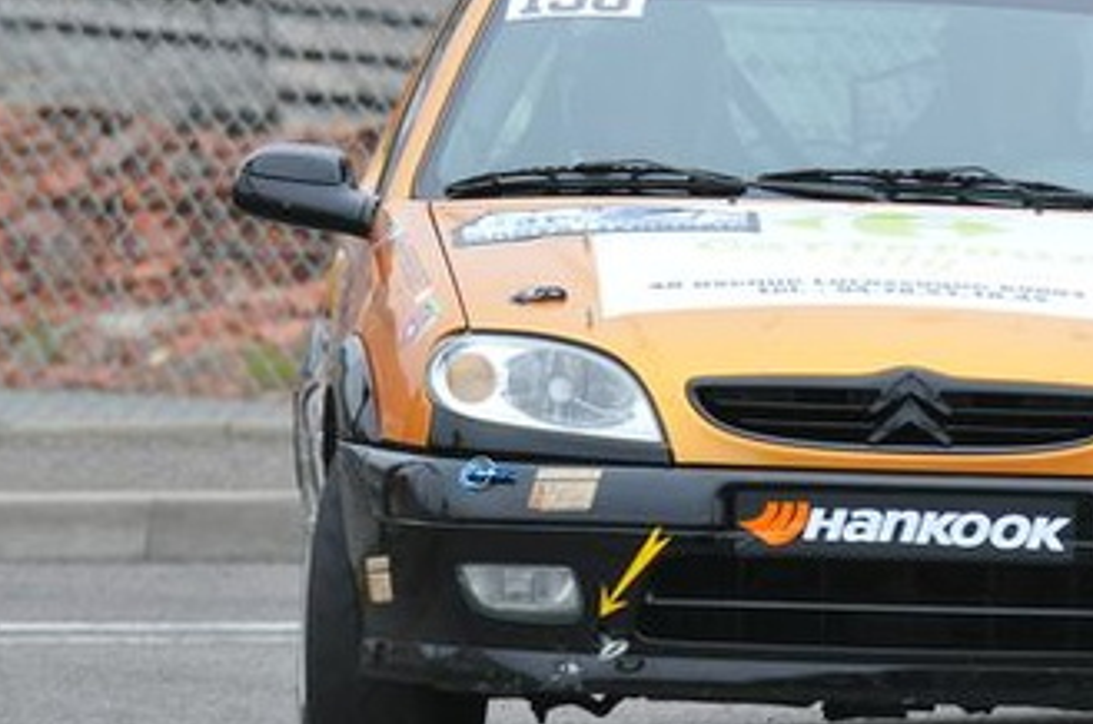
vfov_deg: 1.8
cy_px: 198
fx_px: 22969
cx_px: 794
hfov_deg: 2.7
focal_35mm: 758
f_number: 5.6
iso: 1000
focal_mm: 210
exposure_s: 1/800
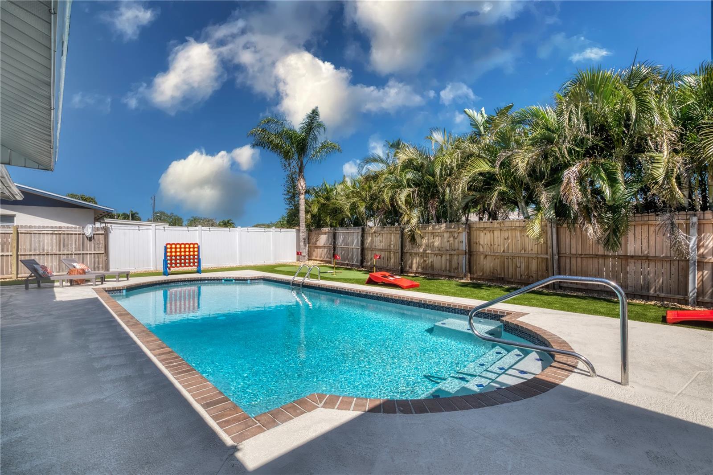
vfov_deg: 77.3
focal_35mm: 15
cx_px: 356
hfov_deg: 100.4
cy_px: 238
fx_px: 297
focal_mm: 10
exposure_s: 1/30
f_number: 13
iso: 100
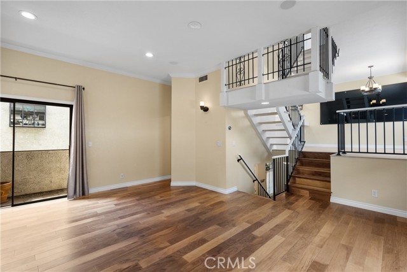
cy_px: 136
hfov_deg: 96.7
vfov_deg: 73.8
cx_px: 204
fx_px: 181
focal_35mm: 16
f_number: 8
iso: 2000
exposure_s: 1/50
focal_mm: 16
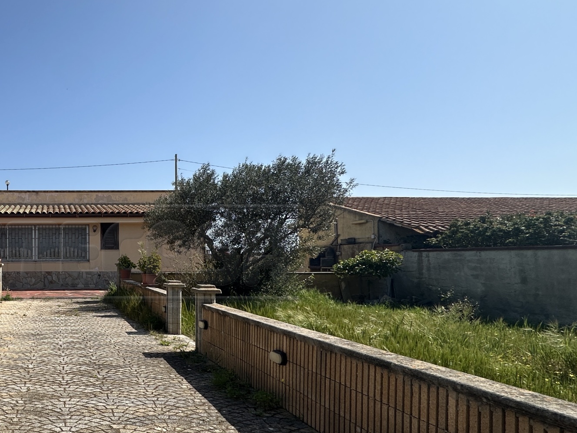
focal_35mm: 27
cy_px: 253
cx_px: 56
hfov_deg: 56.2
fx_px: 450
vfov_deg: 51.1
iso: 50
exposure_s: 1/2747
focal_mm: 2.22
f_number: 2.2
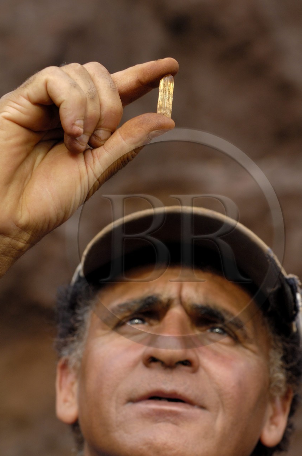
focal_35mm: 161
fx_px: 2032
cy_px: 239
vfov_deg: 12.8
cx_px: 175
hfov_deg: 8.5
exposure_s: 1/100
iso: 100
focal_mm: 86
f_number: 6
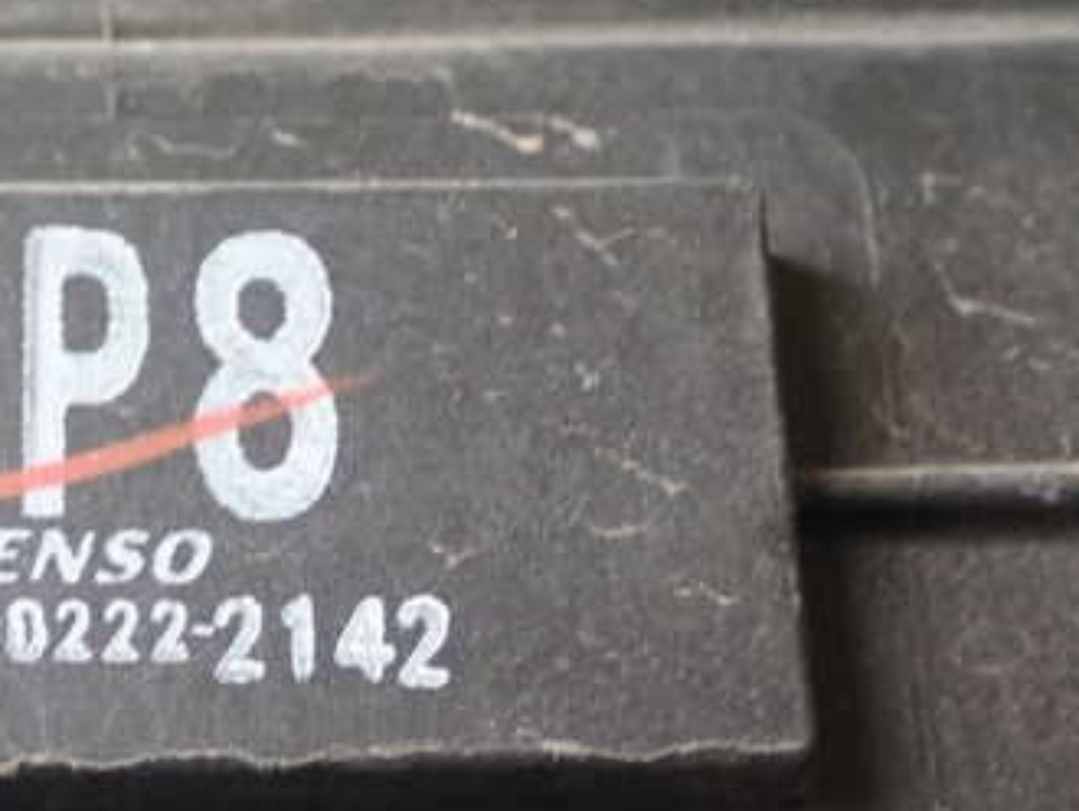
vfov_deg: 16.6
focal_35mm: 89
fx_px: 2776
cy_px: 556
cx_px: 111
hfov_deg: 21.5
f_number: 3.2
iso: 640
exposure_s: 1/50
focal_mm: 8.99
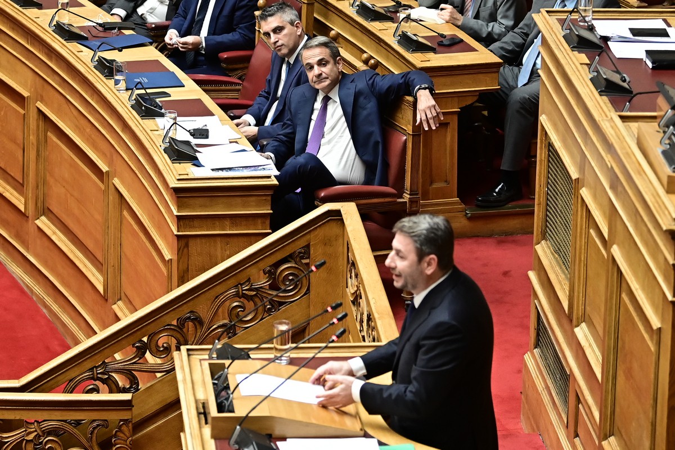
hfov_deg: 14.4
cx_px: 338
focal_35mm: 142
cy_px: 225
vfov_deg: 9.7
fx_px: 2662
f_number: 3.2
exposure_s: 1/400
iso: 1250
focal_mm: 95
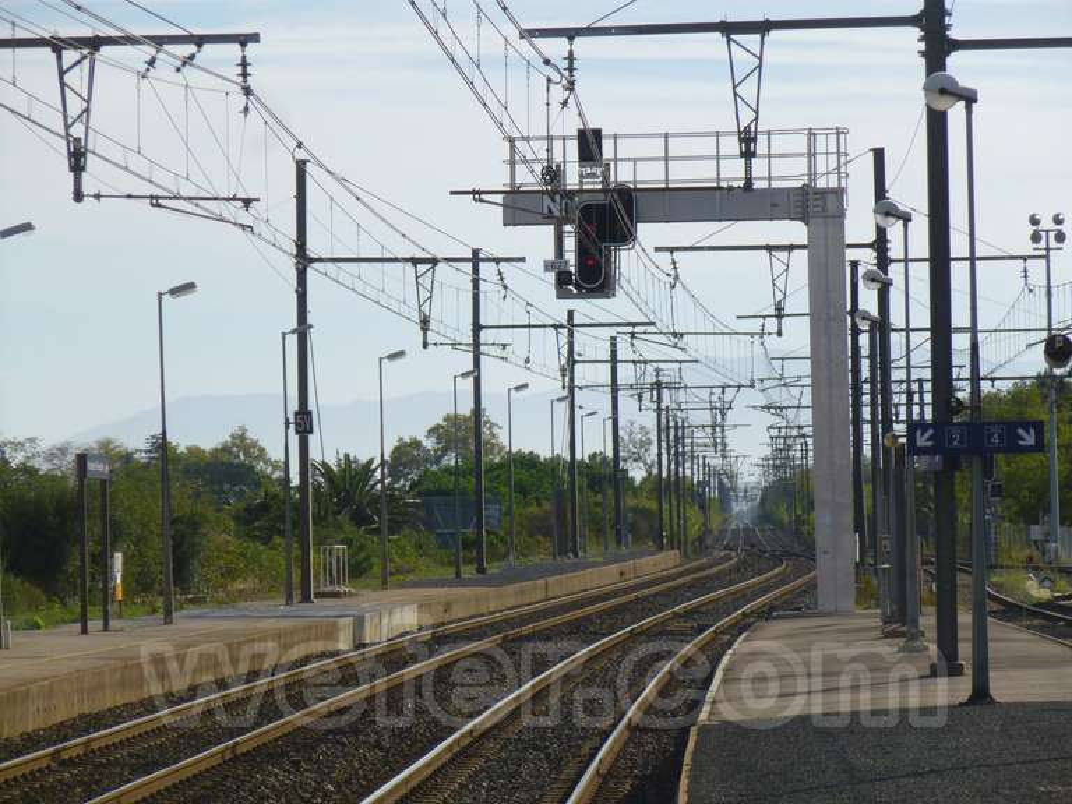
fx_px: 5636
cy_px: 402
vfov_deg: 8.2
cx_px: 536
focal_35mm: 182
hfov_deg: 10.9
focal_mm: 32.4
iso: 100
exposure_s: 1/400
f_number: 5.8
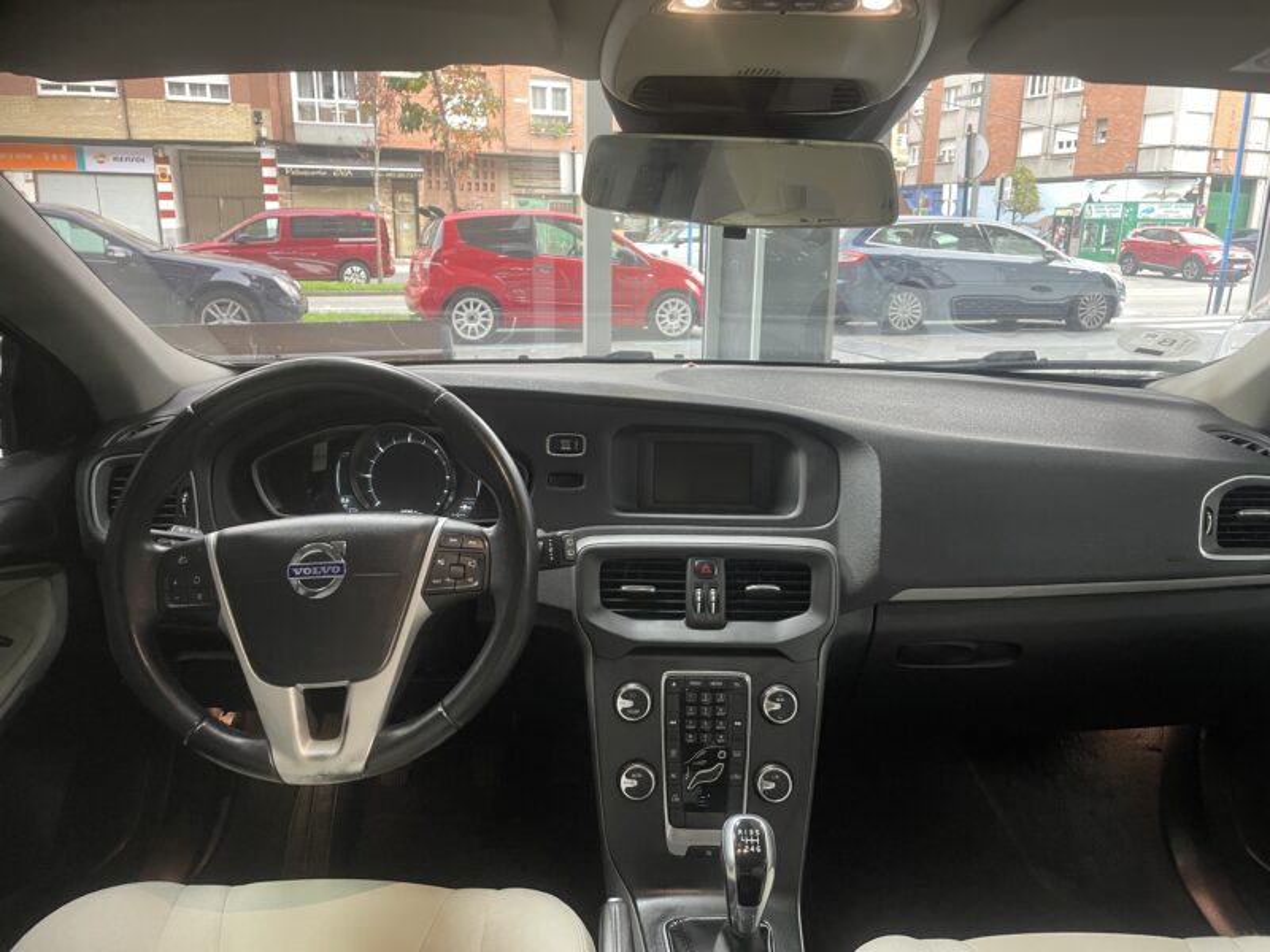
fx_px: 954
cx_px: 635
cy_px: 476
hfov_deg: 67.3
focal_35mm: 26
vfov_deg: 53.1
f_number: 1.6
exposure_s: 1/50
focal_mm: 4.2
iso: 200
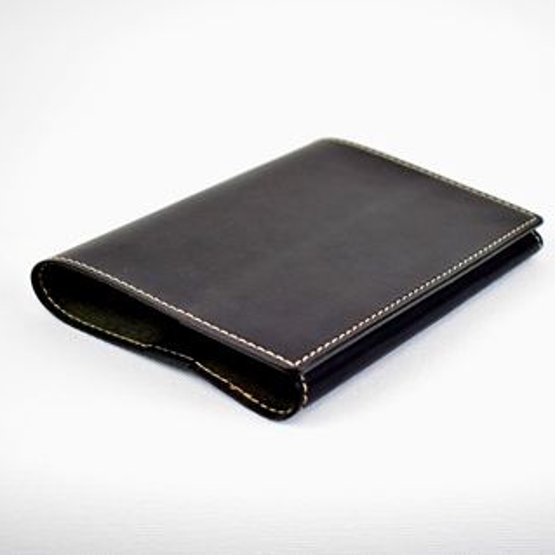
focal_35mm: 62
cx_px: 306
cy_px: 276
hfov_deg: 27.7
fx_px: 1125
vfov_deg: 27.7
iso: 2000
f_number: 5
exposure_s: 1/250
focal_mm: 32
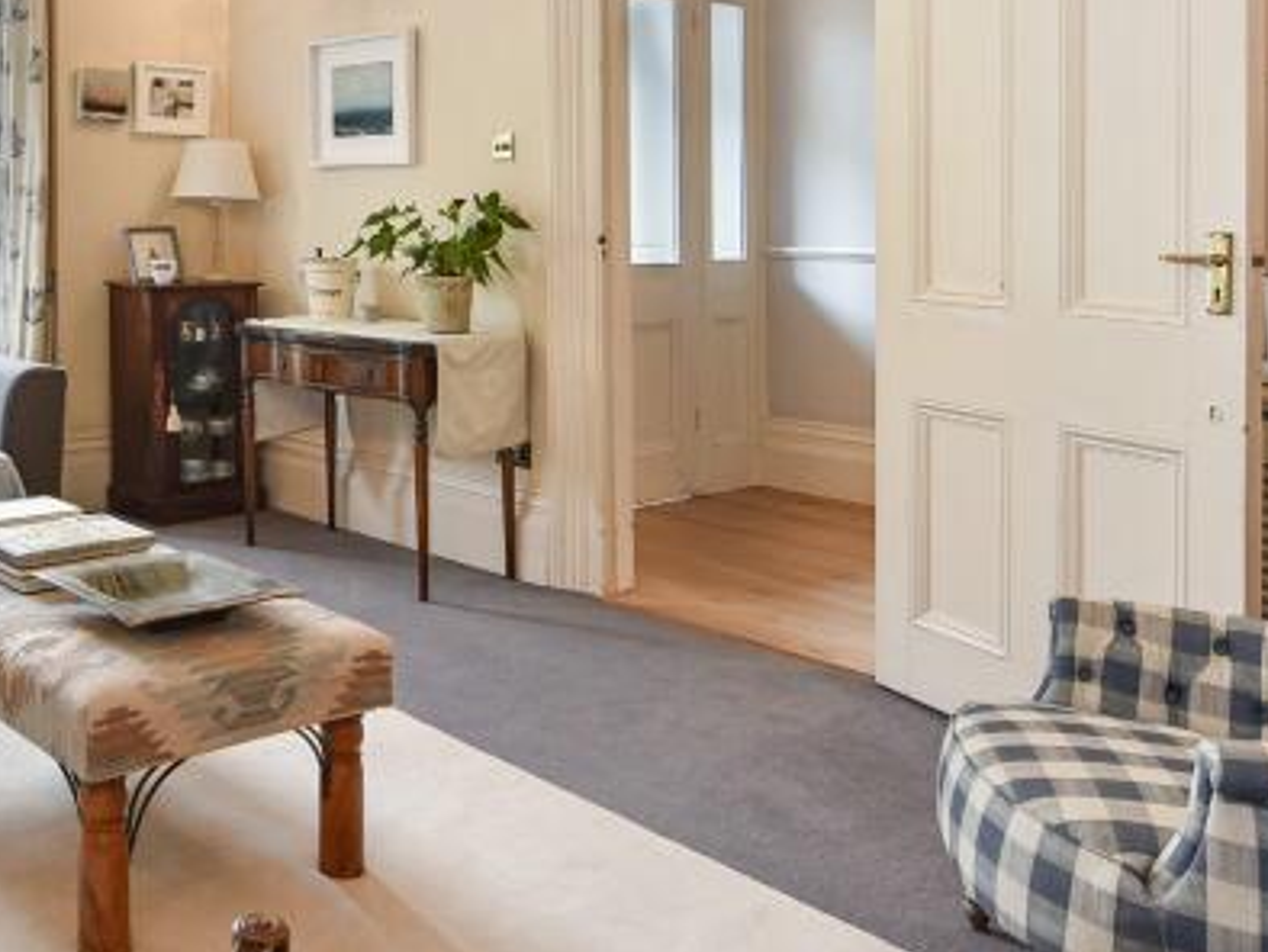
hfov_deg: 48.3
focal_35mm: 35
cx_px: 180
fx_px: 1283
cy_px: 209
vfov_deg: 39.4
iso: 400
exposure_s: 1/8
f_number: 8
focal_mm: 14
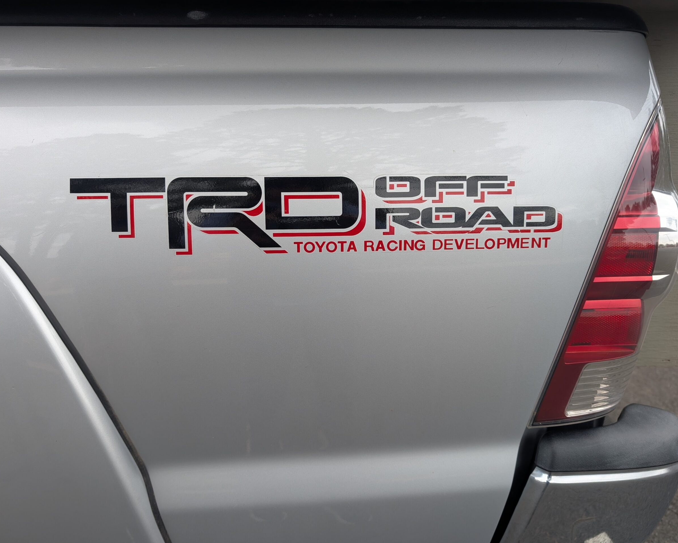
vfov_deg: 56.8
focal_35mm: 25
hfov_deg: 68.1
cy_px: 272
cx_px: 326
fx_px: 502
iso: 21
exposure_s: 1/284
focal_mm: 6.9
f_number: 1.68
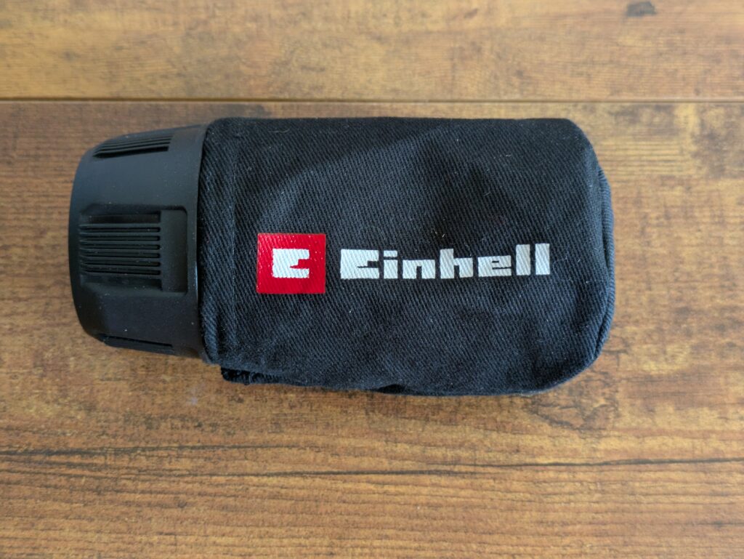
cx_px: 372
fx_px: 1097
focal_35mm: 51
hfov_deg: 37.5
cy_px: 280
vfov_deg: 28.6
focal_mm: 5.43
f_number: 1.89
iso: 126
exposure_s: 1/33.3
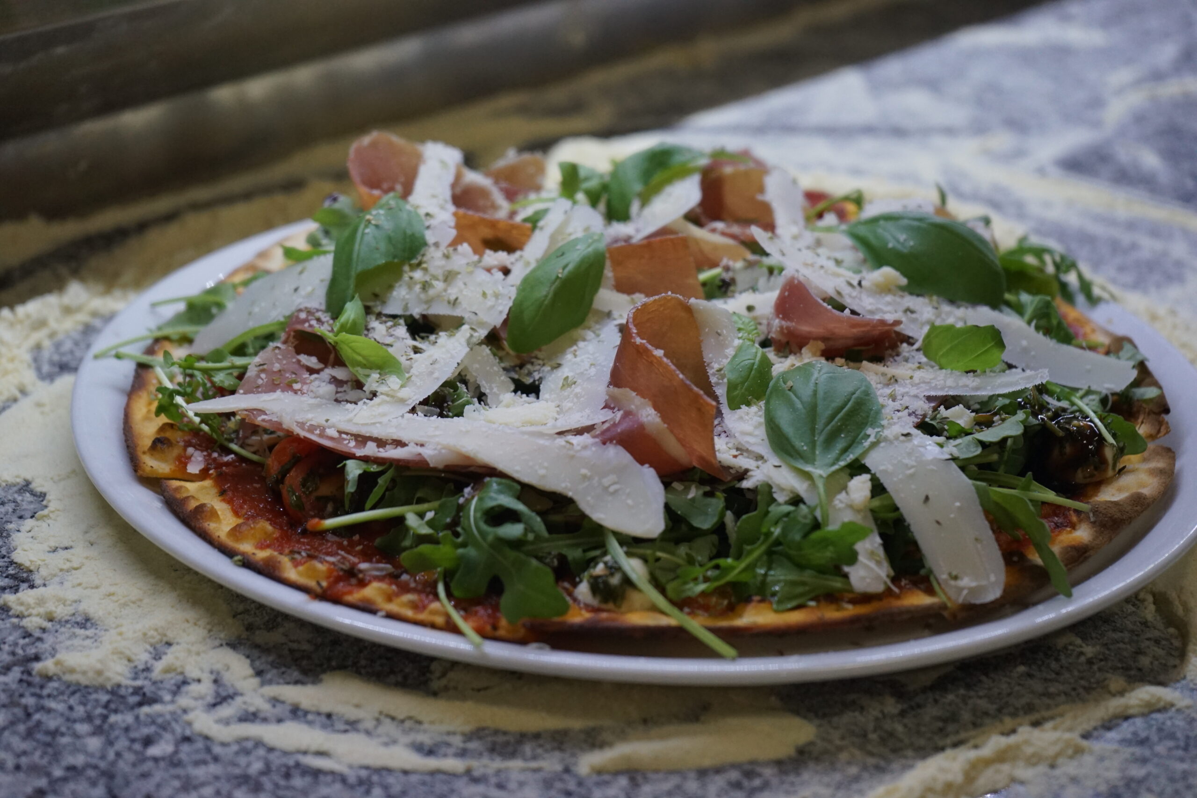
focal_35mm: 68
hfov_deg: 29.7
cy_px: 399
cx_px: 598
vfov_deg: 20.0
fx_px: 2261
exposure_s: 1/160
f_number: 5.6
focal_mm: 68
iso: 2000
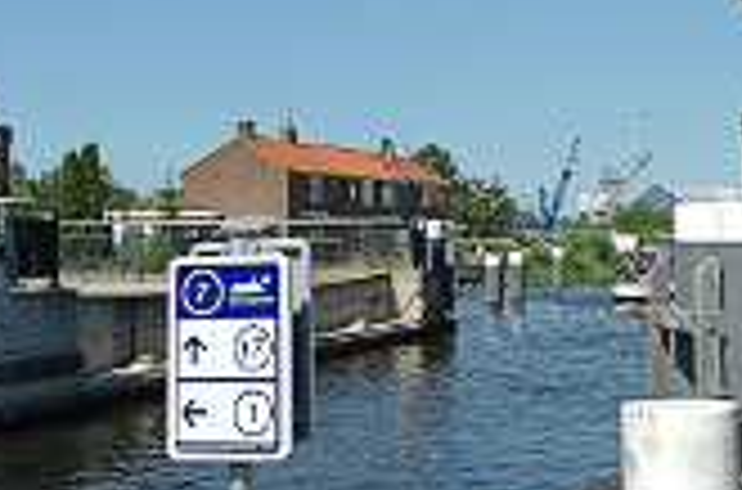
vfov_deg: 18.0
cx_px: 537
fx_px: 1500
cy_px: -18
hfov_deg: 27.5
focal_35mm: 73
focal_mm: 18
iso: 100
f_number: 5.6
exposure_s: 1/400
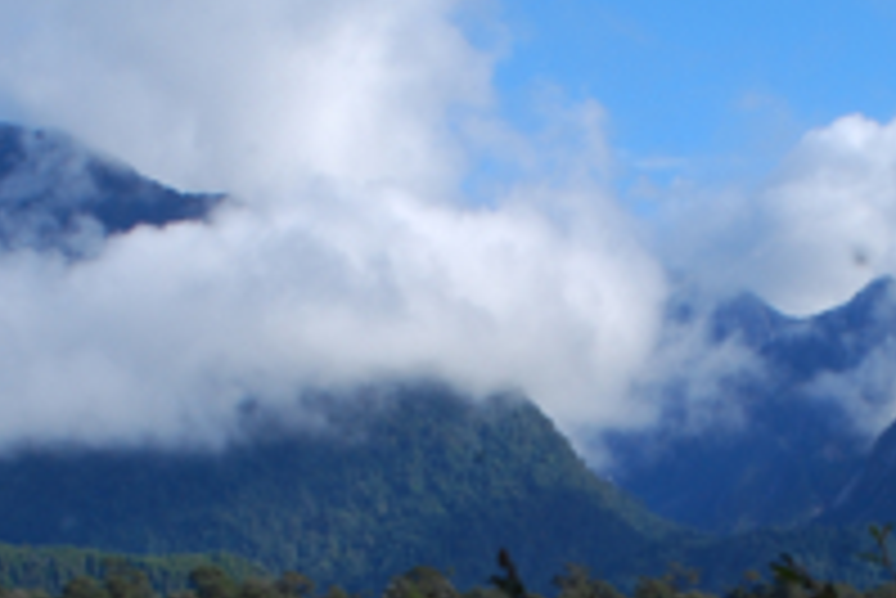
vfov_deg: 11.6
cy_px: 701
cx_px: 540
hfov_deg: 17.6
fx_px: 2889
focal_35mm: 116
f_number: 25
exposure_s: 1/15
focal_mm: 24
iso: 100
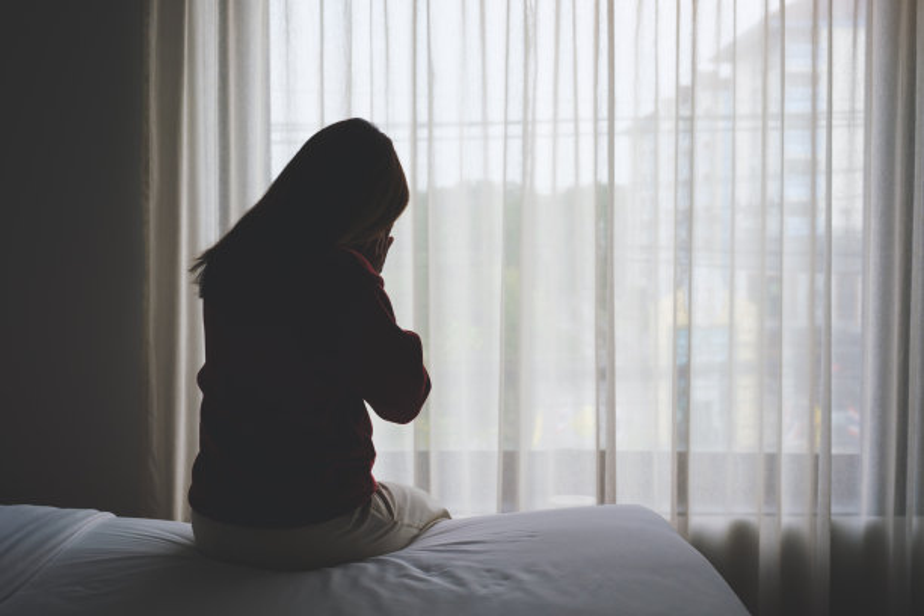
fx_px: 1155
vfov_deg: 29.9
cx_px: 462
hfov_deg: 43.6
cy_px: 308
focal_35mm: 45
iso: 160
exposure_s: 1/110
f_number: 2.8
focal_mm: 30.2
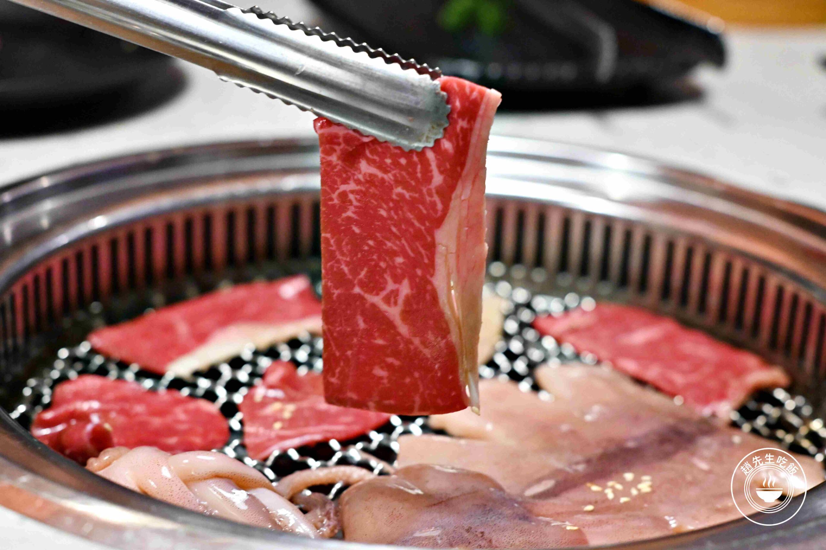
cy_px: 275
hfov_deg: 27.0
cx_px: 413
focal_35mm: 75
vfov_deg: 18.2
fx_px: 1721
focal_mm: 50
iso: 4000
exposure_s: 1/160
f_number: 3.2
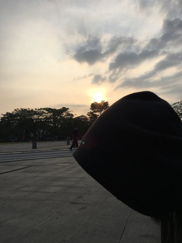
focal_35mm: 29
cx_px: 91
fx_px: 203
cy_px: 122
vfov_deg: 61.7
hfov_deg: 48.2
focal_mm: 4.15
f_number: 2.2
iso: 25
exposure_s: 1/1748
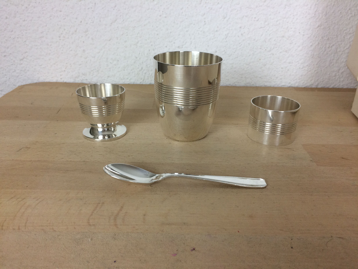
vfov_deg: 48.2
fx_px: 300
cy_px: 134
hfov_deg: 61.7
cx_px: 179
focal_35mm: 29
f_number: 2.2
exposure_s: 1/100
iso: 64
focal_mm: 4.15
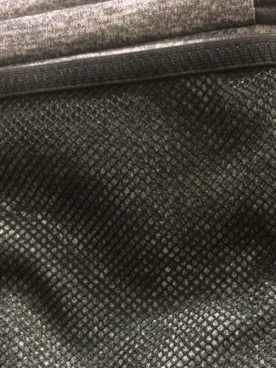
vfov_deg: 33.2
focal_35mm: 57
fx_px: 606
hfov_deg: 25.7
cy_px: 269
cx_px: 151
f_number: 2.2
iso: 320
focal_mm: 4.15
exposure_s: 1/25
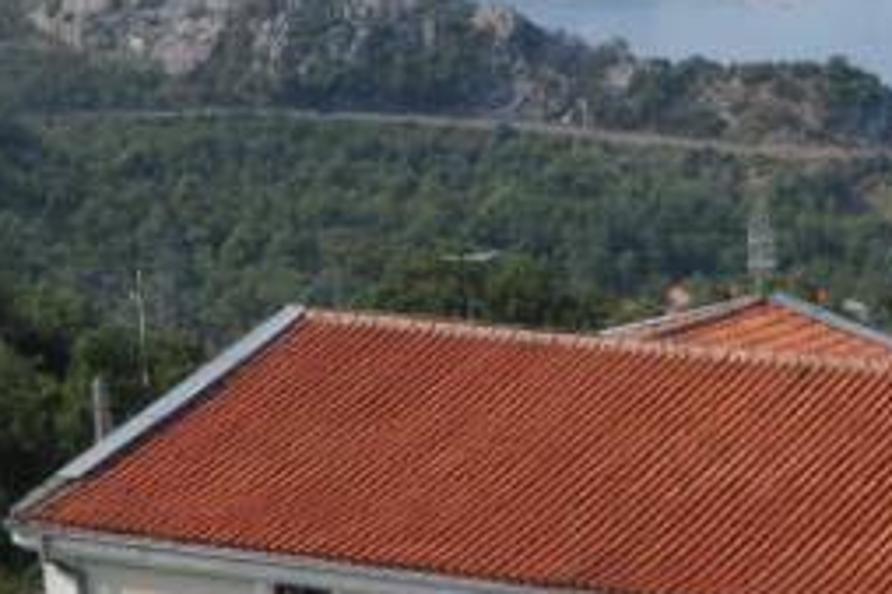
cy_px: 622
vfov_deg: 9.4
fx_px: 3590
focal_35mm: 145
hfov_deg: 14.1
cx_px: 660
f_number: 11
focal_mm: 24
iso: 320
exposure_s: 1/500
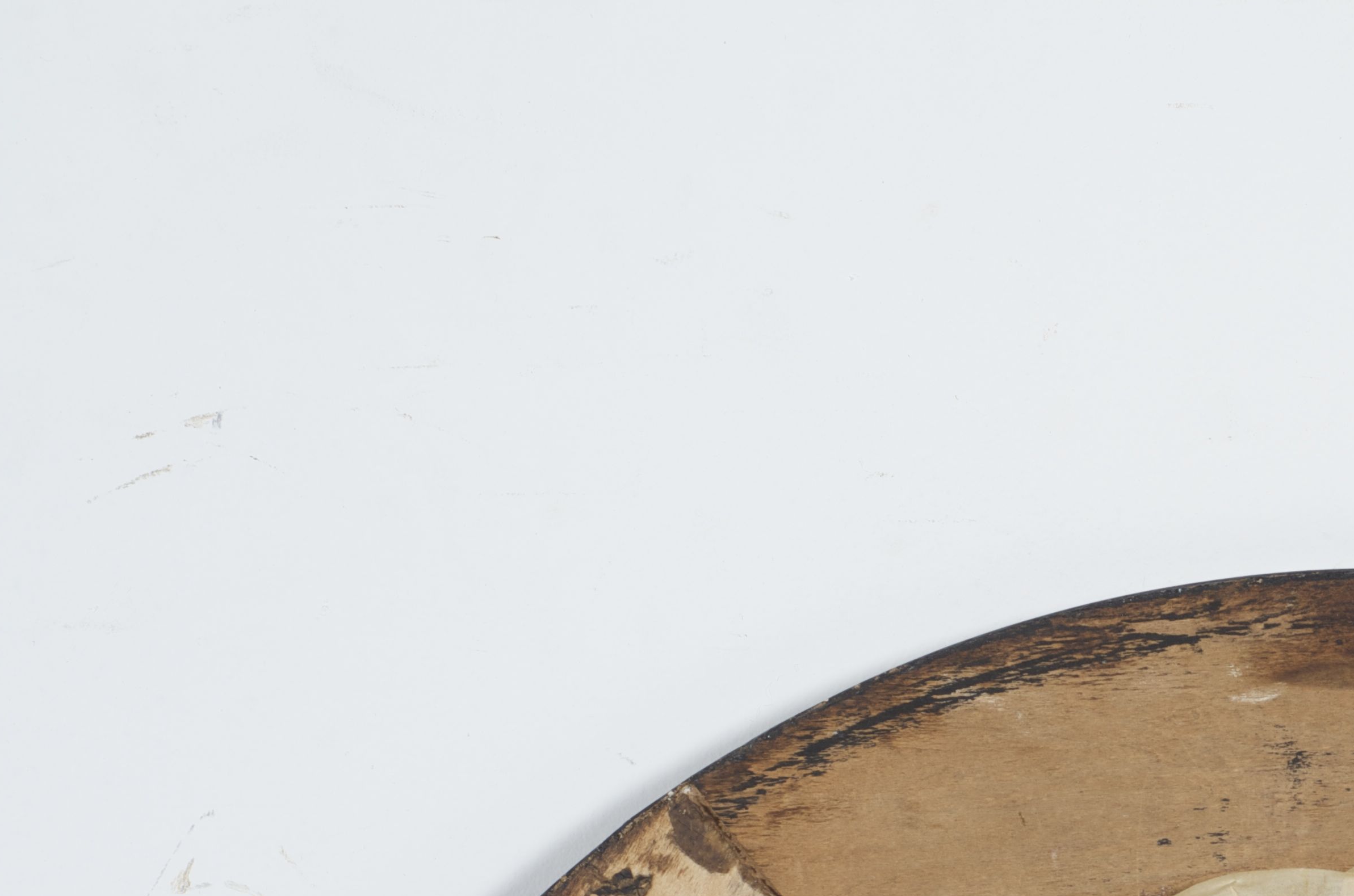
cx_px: 1366
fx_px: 5817
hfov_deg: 13.1
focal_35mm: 155
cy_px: 922
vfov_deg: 8.8
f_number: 6.3
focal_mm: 50
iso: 100
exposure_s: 1/125
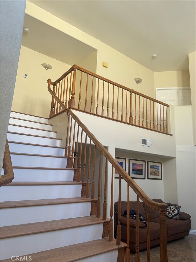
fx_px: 181
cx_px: 98
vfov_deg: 71.6
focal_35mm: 24
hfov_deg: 56.8
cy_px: 131
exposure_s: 1/121
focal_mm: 6.76
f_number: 1.78
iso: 80
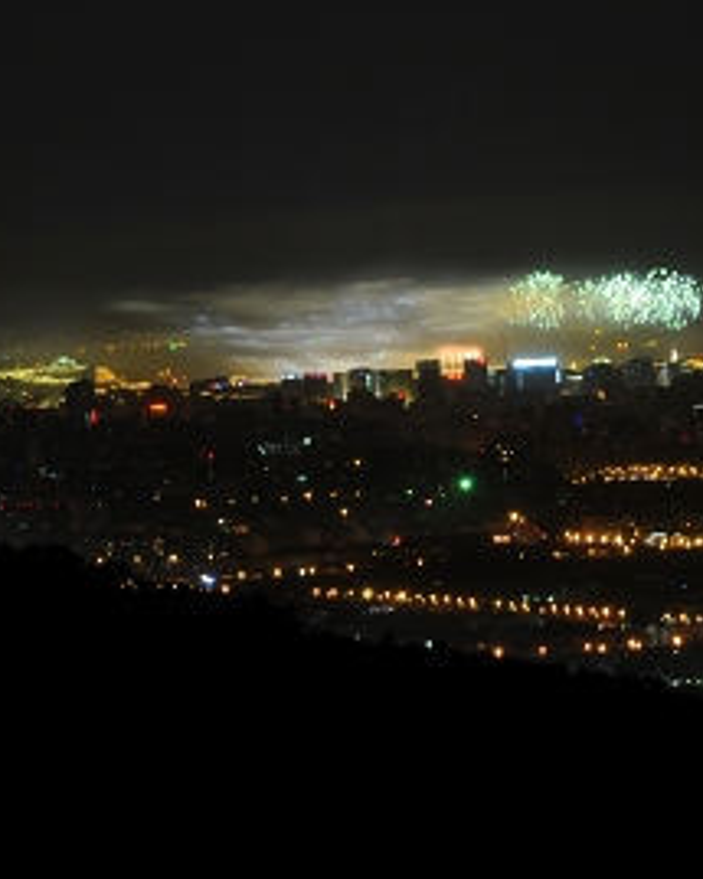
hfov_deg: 5.0
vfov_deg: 6.2
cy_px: 353
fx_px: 8099
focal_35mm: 311
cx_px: 759
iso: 200
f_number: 13
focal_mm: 85
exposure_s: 15
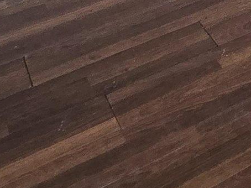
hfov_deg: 15.7
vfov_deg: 12.0
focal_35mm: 88
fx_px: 638
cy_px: -312
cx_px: 550
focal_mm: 2.2
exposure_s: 1/60
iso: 200
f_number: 2.2
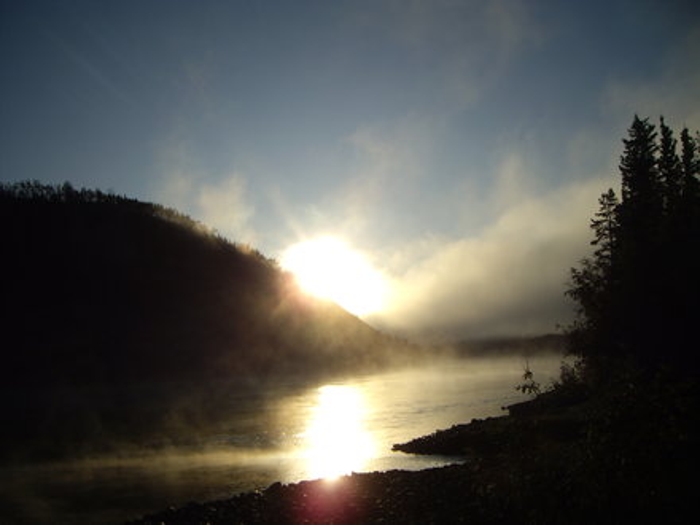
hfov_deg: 49.0
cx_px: 350
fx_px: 768
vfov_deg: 37.7
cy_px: 262
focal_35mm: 38
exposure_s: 1/2000
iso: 50
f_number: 4.3
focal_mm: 6.2
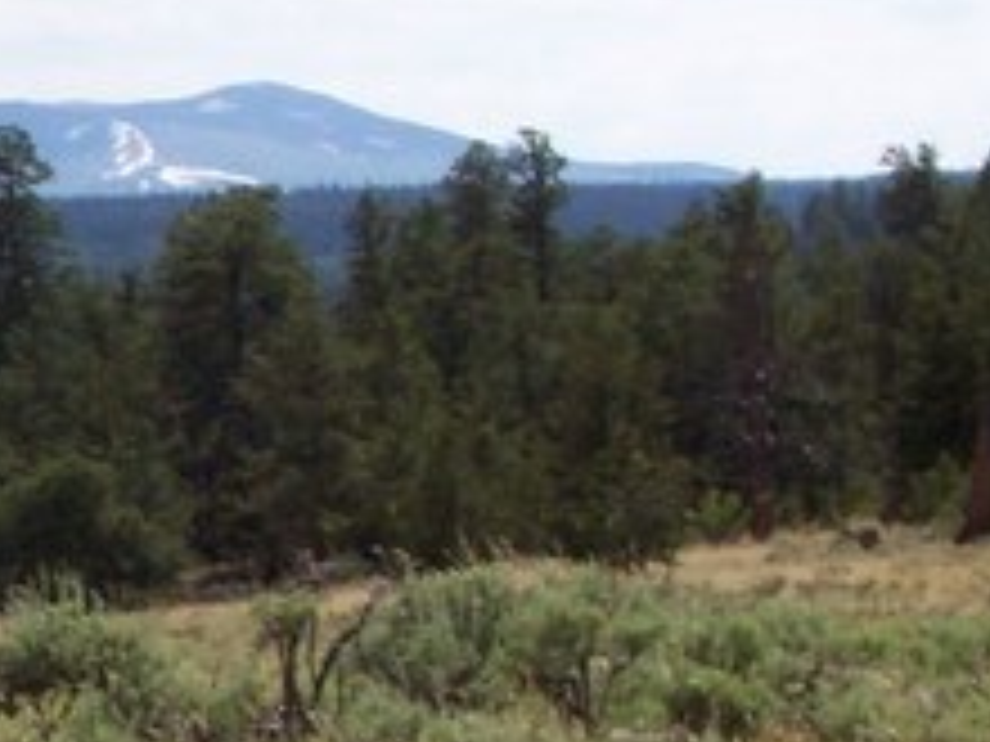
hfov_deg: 7.0
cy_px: 659
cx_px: -1058
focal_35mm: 272
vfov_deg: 5.5
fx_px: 7779
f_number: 6.8
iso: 80
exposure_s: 1/359
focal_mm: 10.8
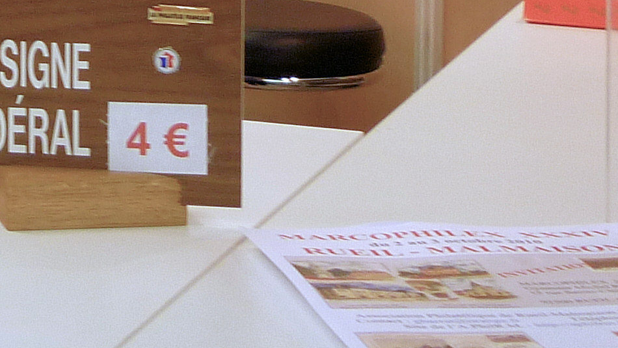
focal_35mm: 138
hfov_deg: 14.8
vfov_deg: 8.3
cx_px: -193
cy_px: -362
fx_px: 2262
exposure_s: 1/30
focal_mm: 5.5
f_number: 2.8
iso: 160
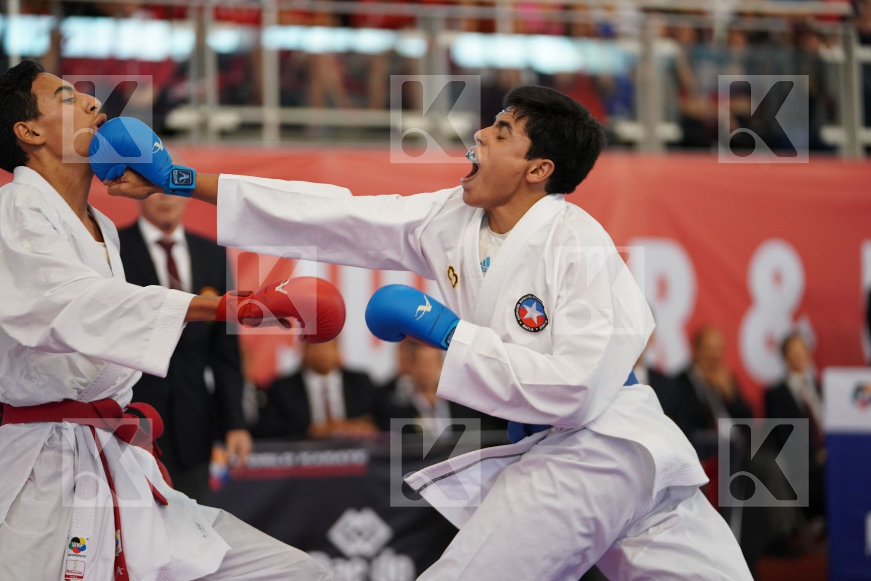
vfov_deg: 10.3
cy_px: 290
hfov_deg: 15.4
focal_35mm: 133
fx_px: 3218
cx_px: 436
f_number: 2.8
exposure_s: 1/1000
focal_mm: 133
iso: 2000
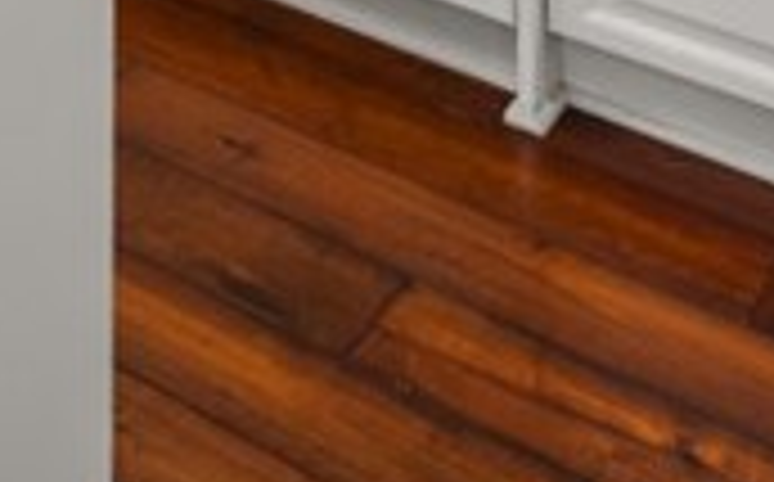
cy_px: -912
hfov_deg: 18.5
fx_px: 1664
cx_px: -720
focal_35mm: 79
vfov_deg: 11.2
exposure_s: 1/2
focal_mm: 13
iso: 200
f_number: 9
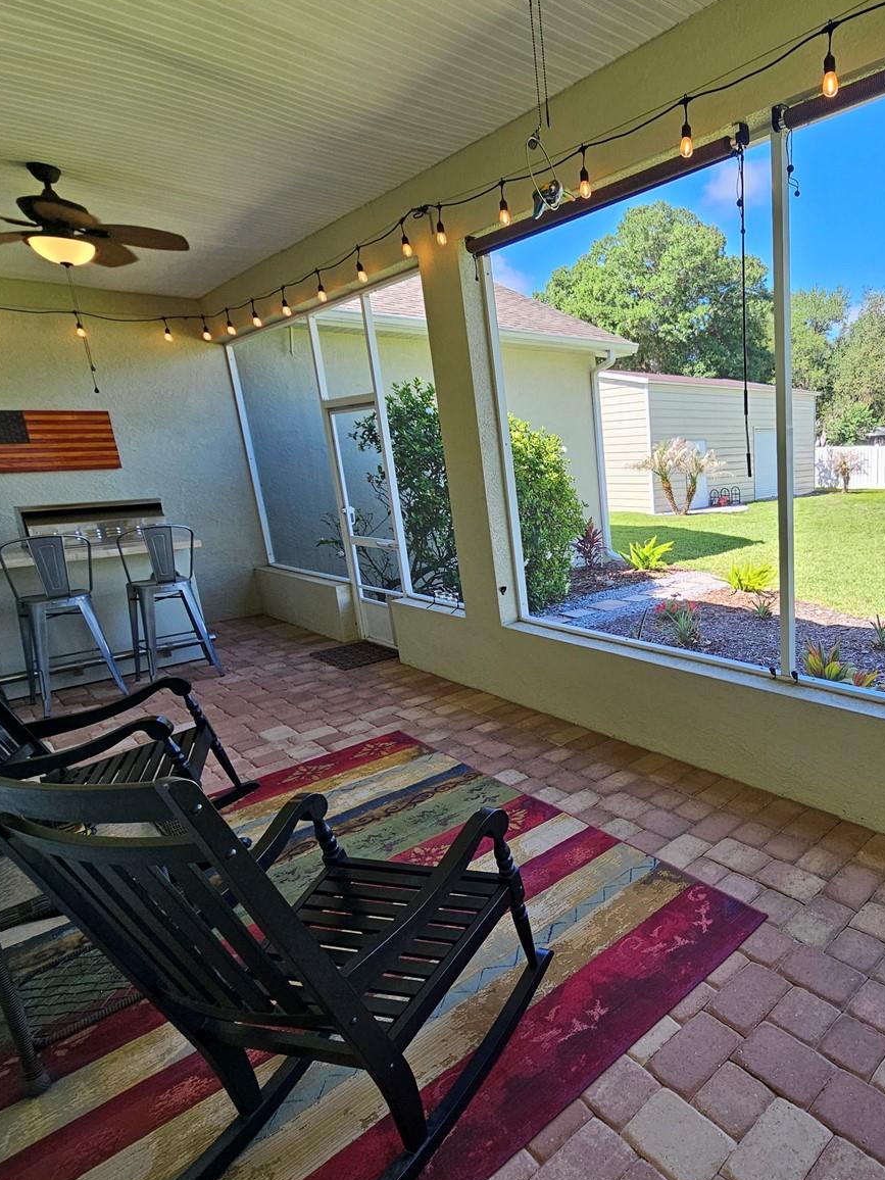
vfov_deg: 87.7
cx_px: 711
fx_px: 614
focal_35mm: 18
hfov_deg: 65.0
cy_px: 605
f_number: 2.2
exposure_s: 1/122
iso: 50
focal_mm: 2.2
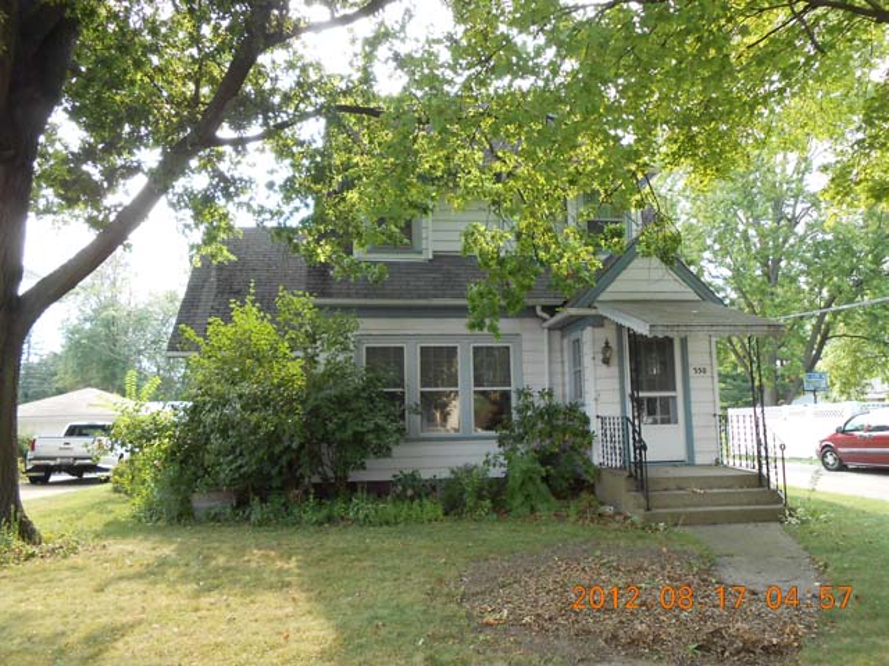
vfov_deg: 53.1
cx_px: 444
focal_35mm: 26
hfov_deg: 67.3
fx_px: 668
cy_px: 333
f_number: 3.5
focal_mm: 4.6
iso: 80
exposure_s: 1/60
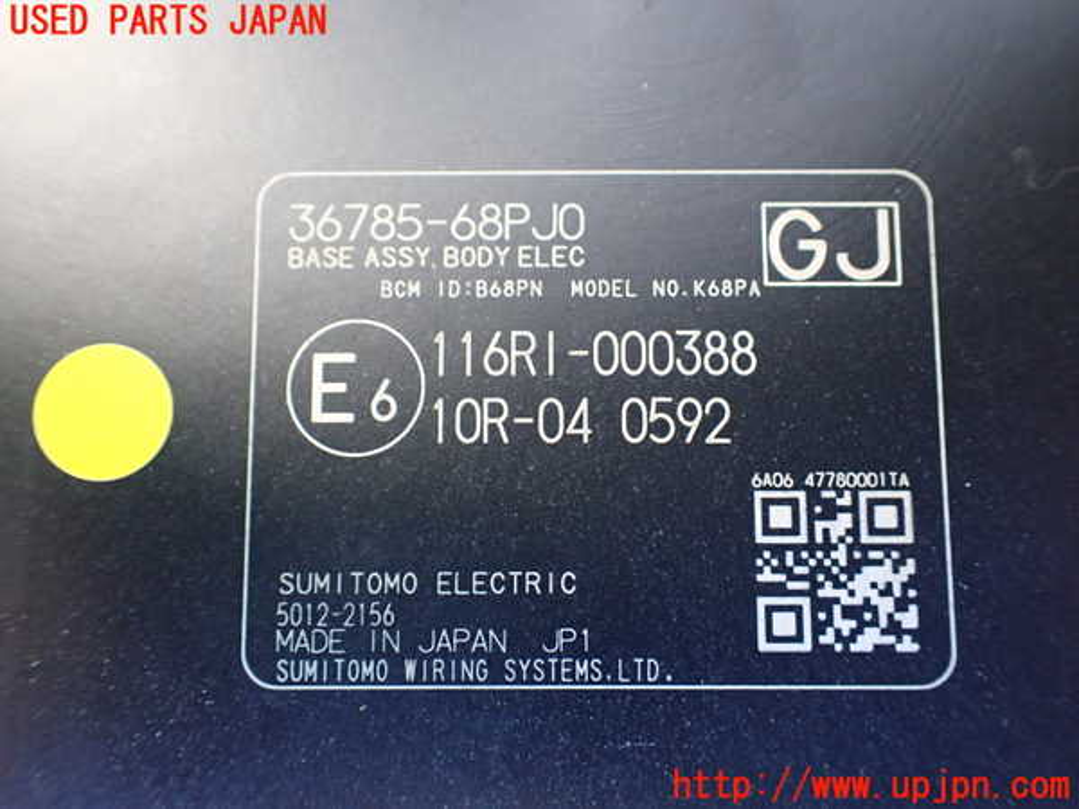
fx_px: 935
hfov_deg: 60.0
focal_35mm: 30
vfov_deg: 46.8
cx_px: 540
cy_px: 404
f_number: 2.3
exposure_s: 1/80
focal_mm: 5.4
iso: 800
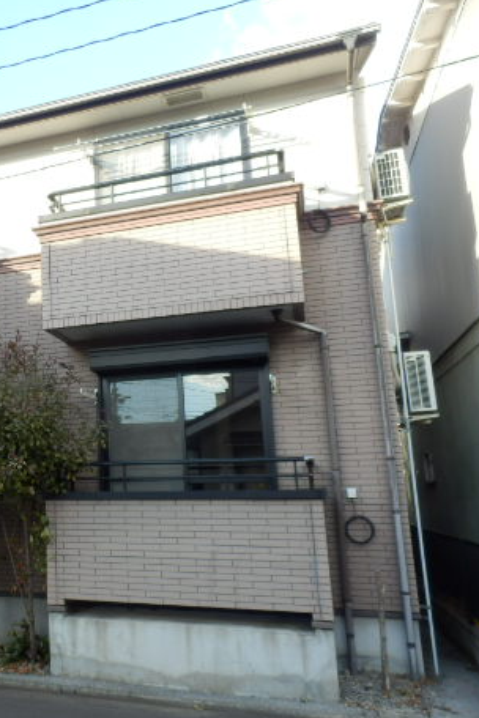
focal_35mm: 35
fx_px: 698
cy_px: 357
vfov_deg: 54.4
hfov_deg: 34.2
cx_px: -8
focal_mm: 4.2
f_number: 3
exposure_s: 1/125
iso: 80
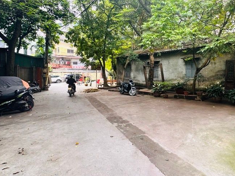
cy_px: 73
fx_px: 149
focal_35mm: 22
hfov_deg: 74.1
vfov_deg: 60.7
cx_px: 156
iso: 64
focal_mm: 2.22
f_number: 2.2
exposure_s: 1/99
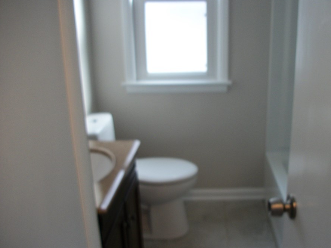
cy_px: 126
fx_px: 354
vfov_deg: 38.6
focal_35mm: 37
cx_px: 188
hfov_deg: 50.0
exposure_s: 1/30
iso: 85
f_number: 2.9
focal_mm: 5.7
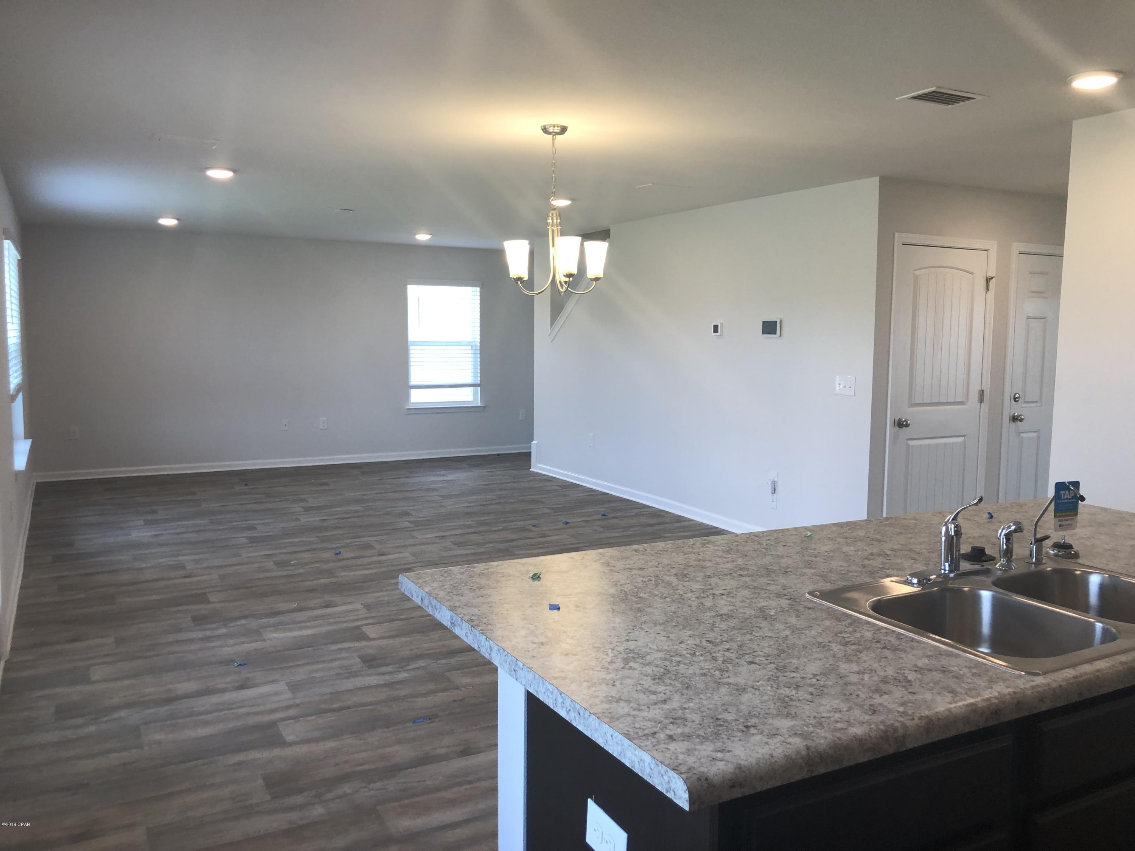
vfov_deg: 49.7
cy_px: 426
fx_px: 918
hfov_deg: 63.4
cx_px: 568
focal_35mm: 28
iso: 25
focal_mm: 3.99
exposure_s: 1/40
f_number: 1.8
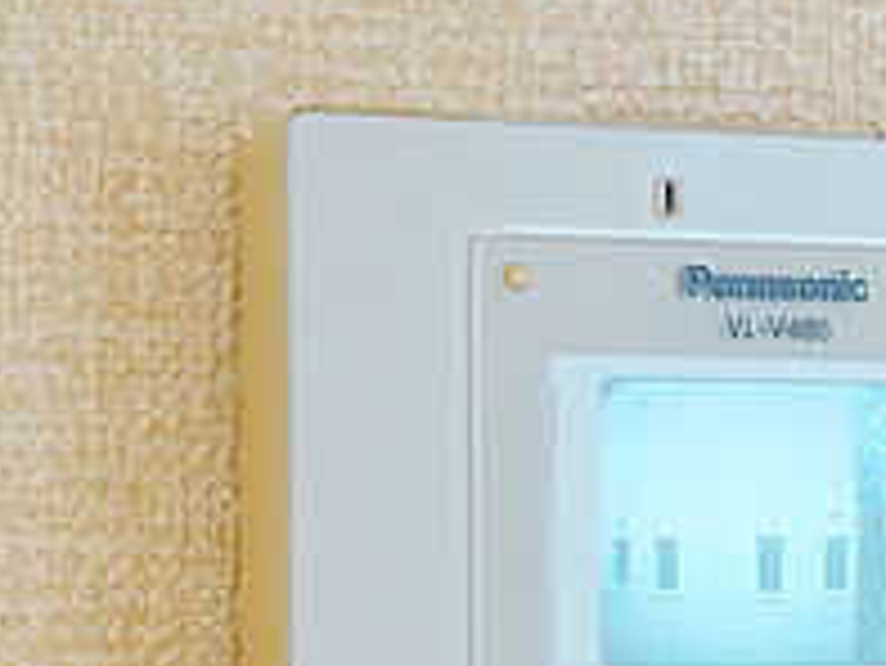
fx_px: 1998
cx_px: 720
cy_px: 626
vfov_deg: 18.5
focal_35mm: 78
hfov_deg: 24.6
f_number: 1.8
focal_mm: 5.23
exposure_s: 1/60
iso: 40
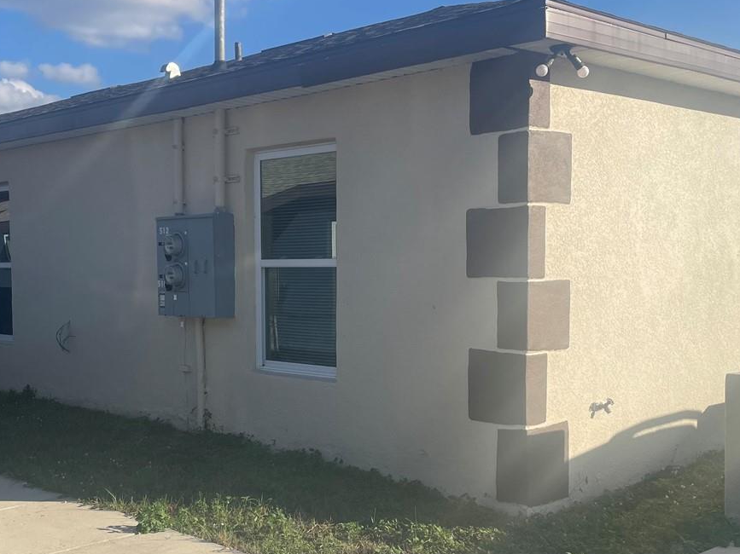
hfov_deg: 39.6
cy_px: 342
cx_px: 315
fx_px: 1026
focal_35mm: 48
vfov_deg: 30.2
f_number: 1.6
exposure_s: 1/3861
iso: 32
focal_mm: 4.2
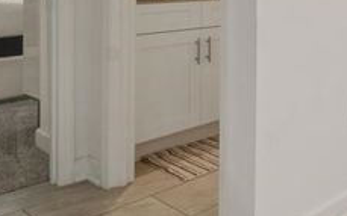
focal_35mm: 47
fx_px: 444
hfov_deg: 37.6
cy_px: -42
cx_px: 355
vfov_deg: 24.8
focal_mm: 10
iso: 200
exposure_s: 1/5
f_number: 8
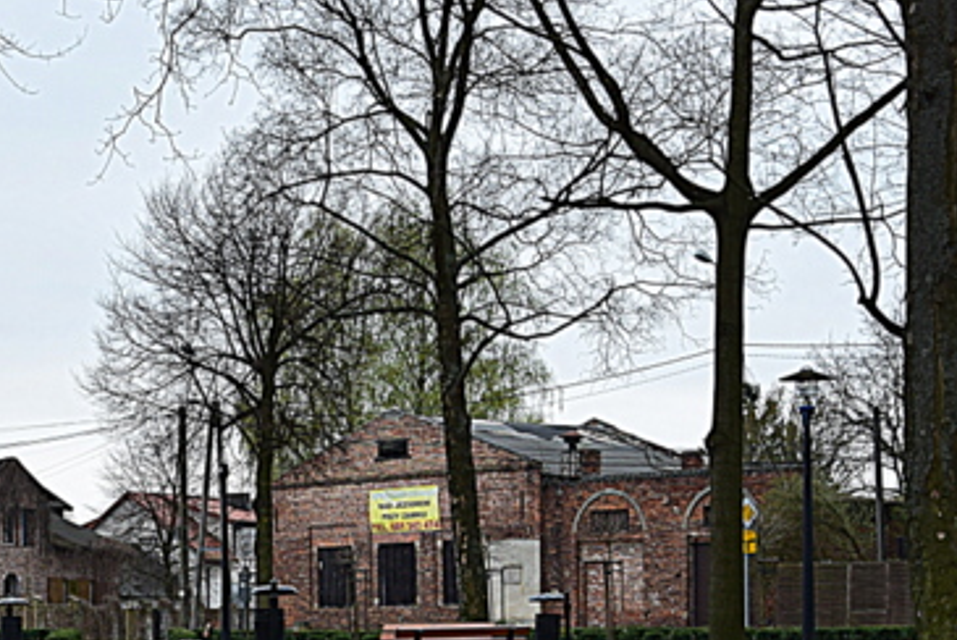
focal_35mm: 82
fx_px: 2184
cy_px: 653
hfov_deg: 24.3
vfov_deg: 16.3
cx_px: 178
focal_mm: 25
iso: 400
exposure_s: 1/100
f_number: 9
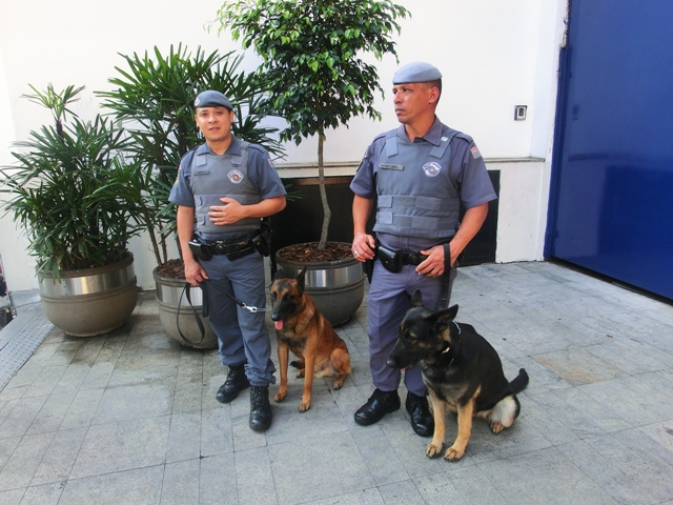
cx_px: 336
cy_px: 252
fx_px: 467
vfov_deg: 56.8
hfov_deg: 71.6
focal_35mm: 24
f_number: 3
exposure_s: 1/100
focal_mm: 4.24
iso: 100
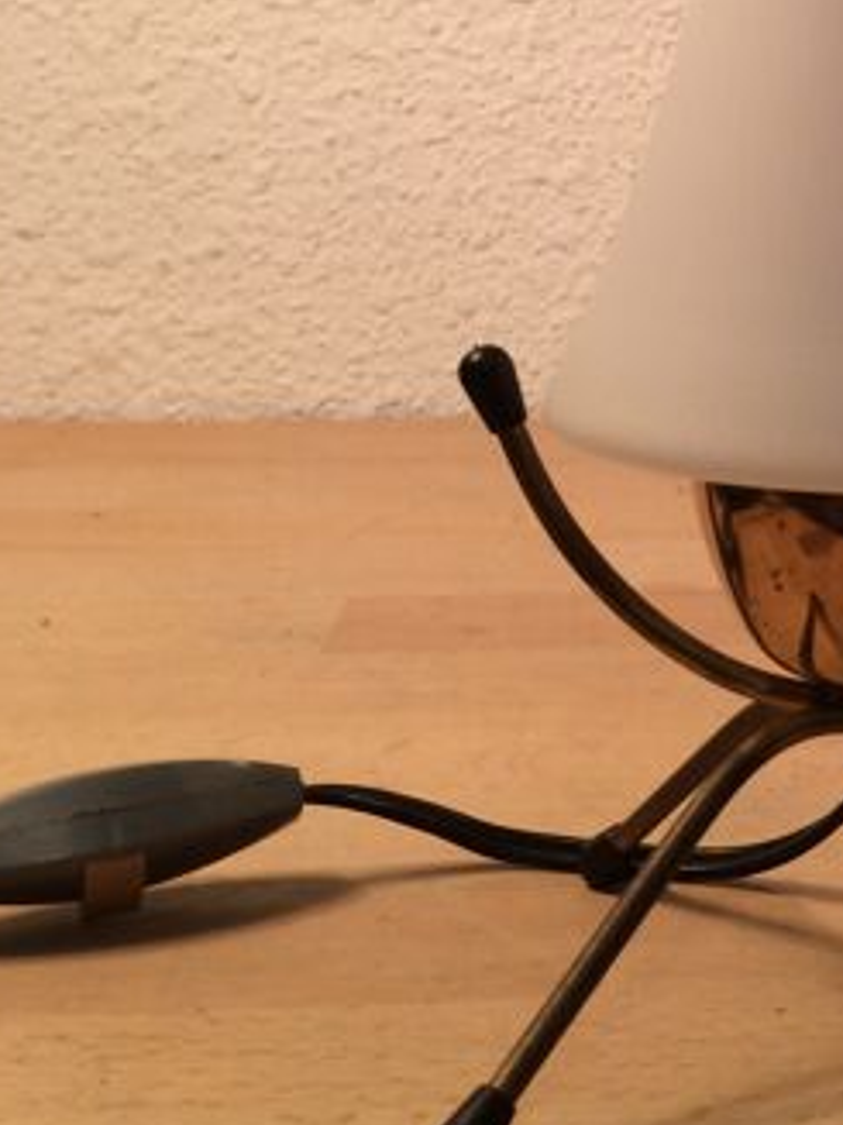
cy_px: -10
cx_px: 994
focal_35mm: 71
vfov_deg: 26.0
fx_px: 2307
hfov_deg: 19.6
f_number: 2.2
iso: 32
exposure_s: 1/33
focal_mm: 4.15
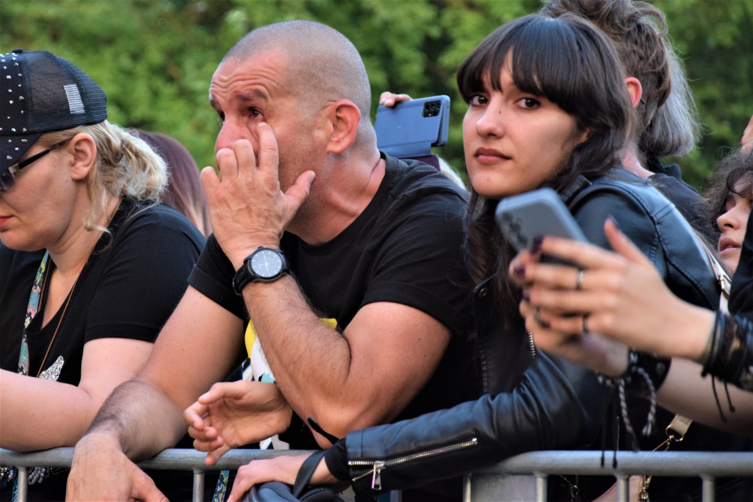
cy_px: 251
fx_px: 3294
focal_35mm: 158
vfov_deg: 8.7
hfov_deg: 13.0
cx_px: 376
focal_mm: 105
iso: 2000
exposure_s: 1/125
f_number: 5.6
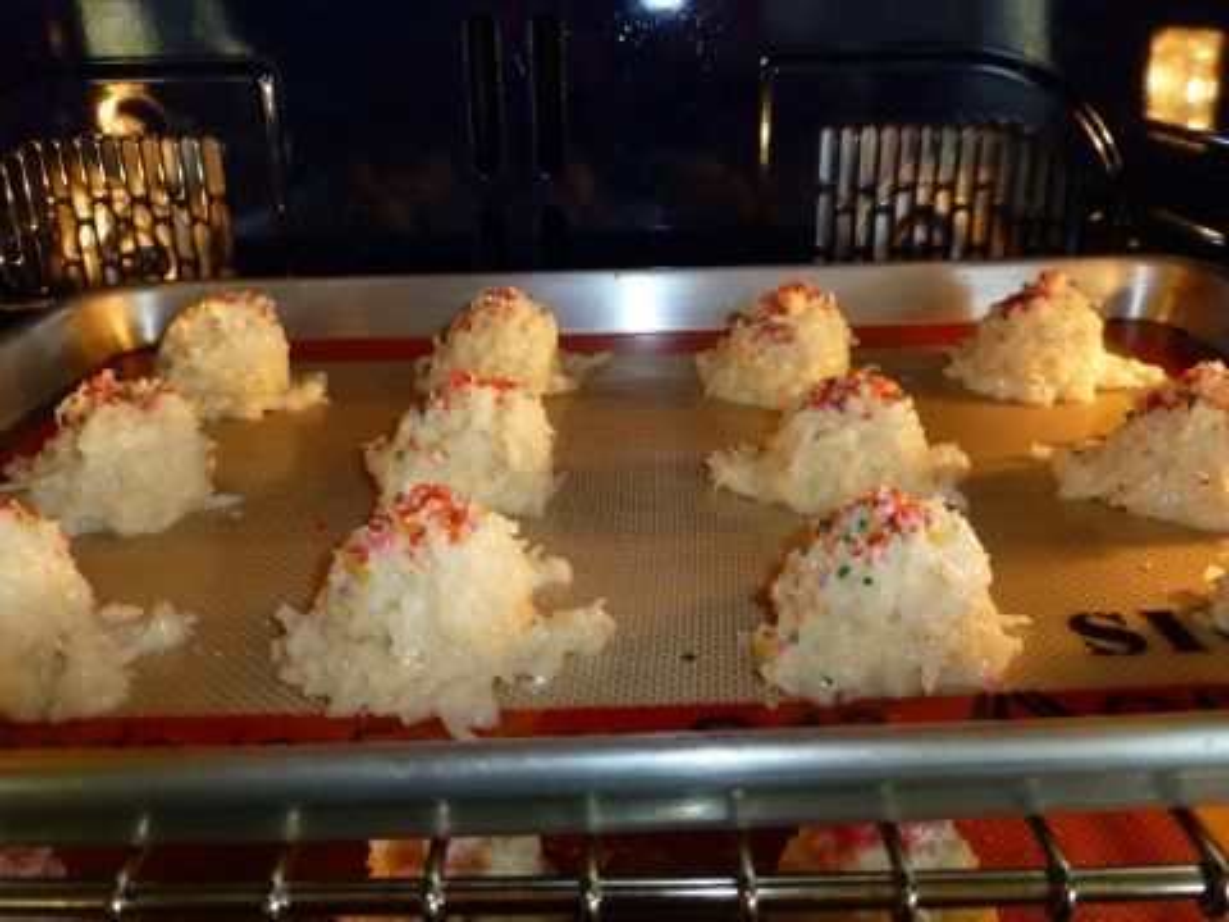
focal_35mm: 30
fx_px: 1065
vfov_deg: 46.8
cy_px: 461
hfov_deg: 60.0
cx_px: 614
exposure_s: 1/60
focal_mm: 5.4
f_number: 3.6
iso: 320
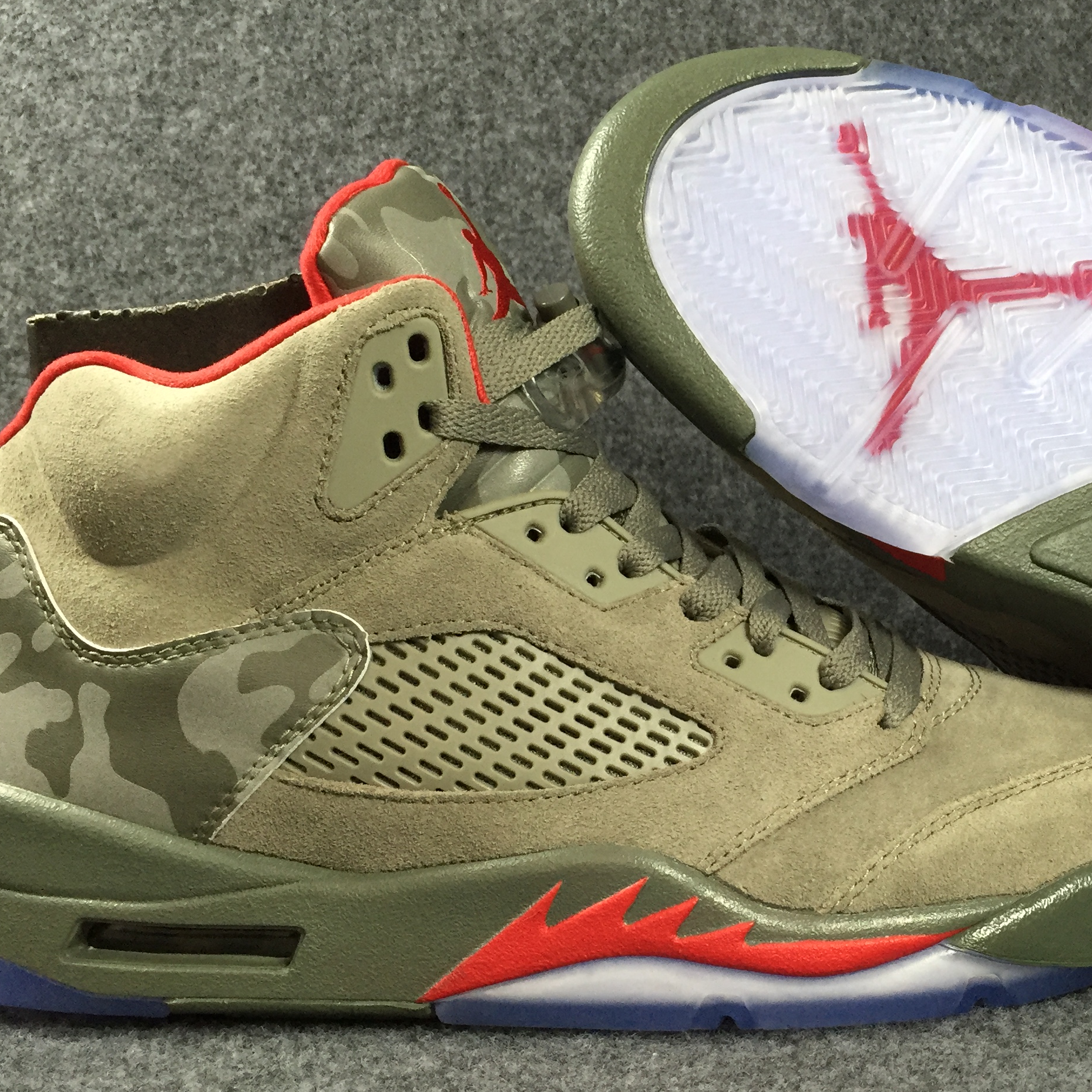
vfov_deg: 37.5
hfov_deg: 36.8
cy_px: 567
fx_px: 1606
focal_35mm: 45
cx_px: 802
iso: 64
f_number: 2.2
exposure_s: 1/33
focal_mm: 4.15
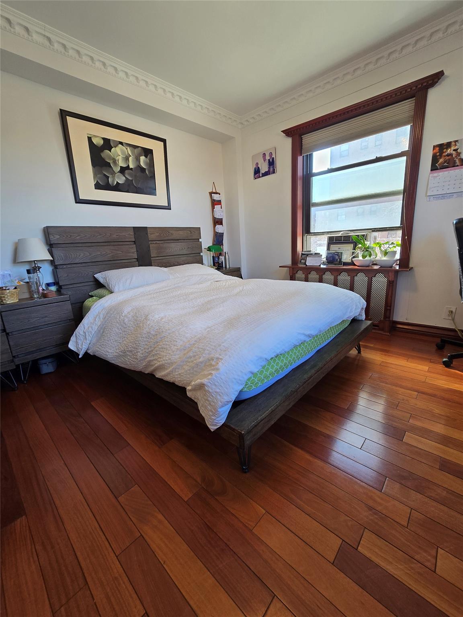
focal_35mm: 13
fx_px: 232
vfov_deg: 106.2
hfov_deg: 89.9
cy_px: 308
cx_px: 232
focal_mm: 2.2
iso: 64
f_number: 2.2
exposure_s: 1/60
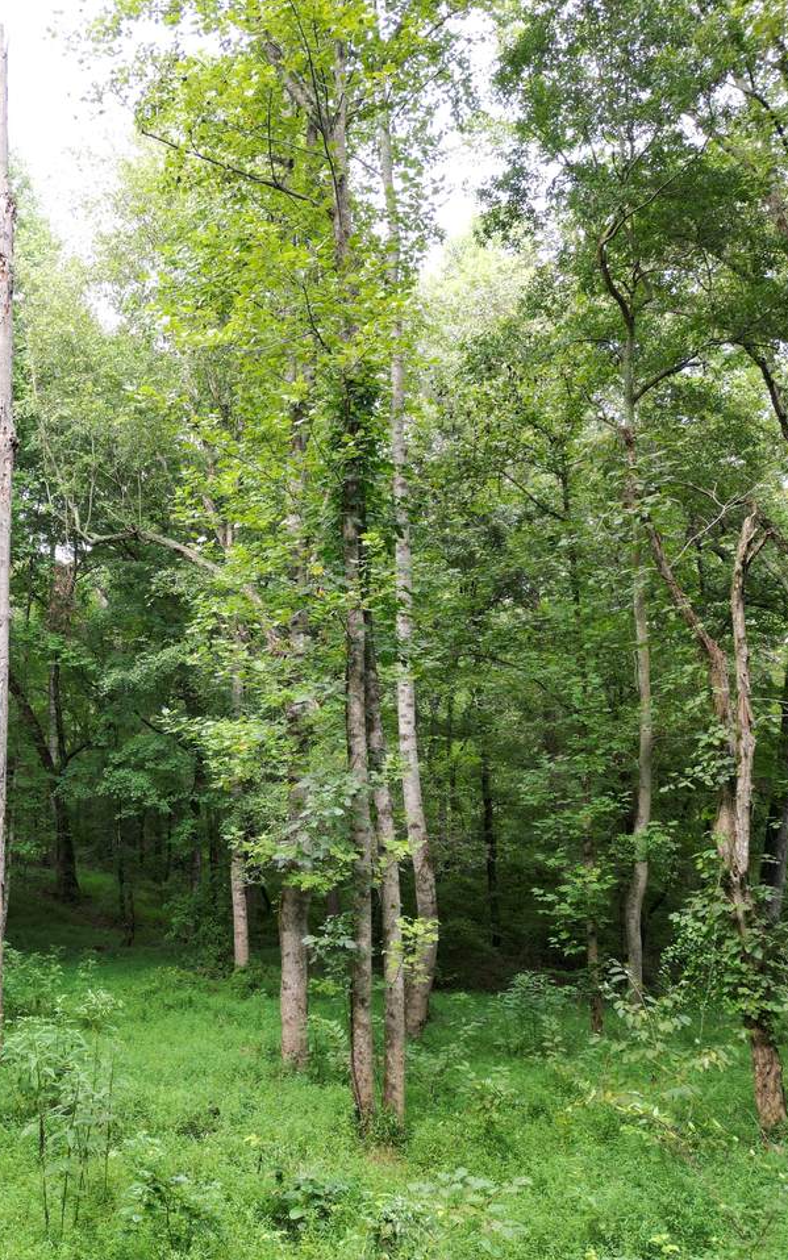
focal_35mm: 34
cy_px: 630
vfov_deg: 56.7
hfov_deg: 35.8
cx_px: 134
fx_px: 1168
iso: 110
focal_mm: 6.72
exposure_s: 1/50
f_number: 1.7
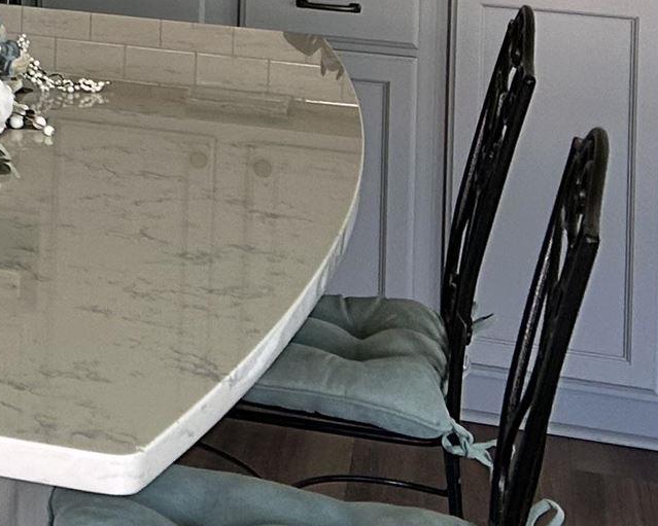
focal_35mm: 122
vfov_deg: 11.8
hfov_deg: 14.0
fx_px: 2375
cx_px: -535
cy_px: -363
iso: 125
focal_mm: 5.7
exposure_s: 1/90
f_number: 1.5
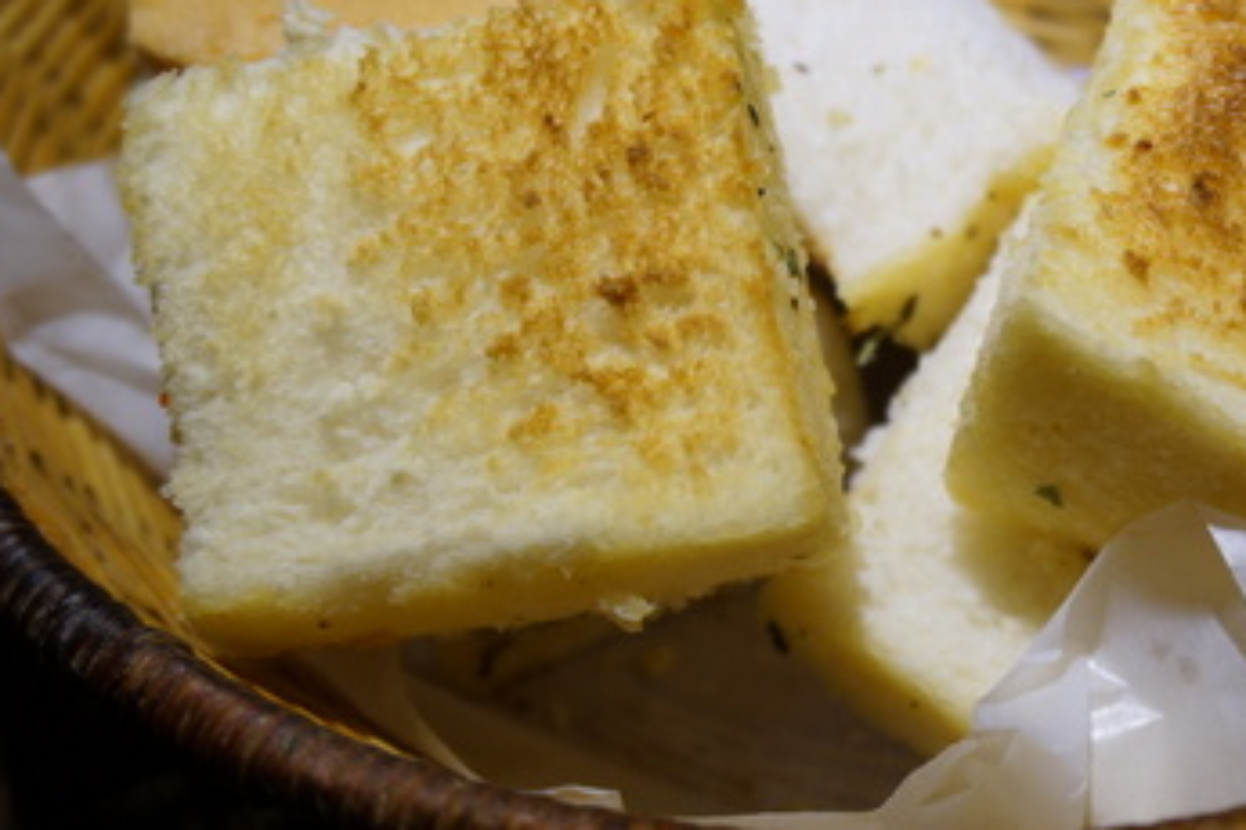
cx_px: 874
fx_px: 2212
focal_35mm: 64
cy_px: 321
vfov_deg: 21.2
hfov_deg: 31.1
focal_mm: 23
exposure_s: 1/60
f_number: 4
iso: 250
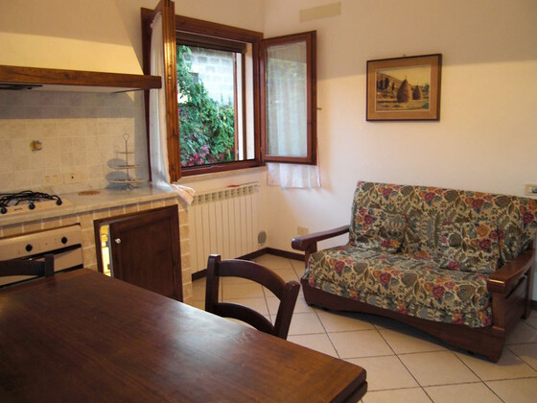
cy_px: 197
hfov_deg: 59.9
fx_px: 465
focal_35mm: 30
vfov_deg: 46.8
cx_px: 257
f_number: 2.6
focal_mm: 4.9
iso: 200
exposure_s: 1/13
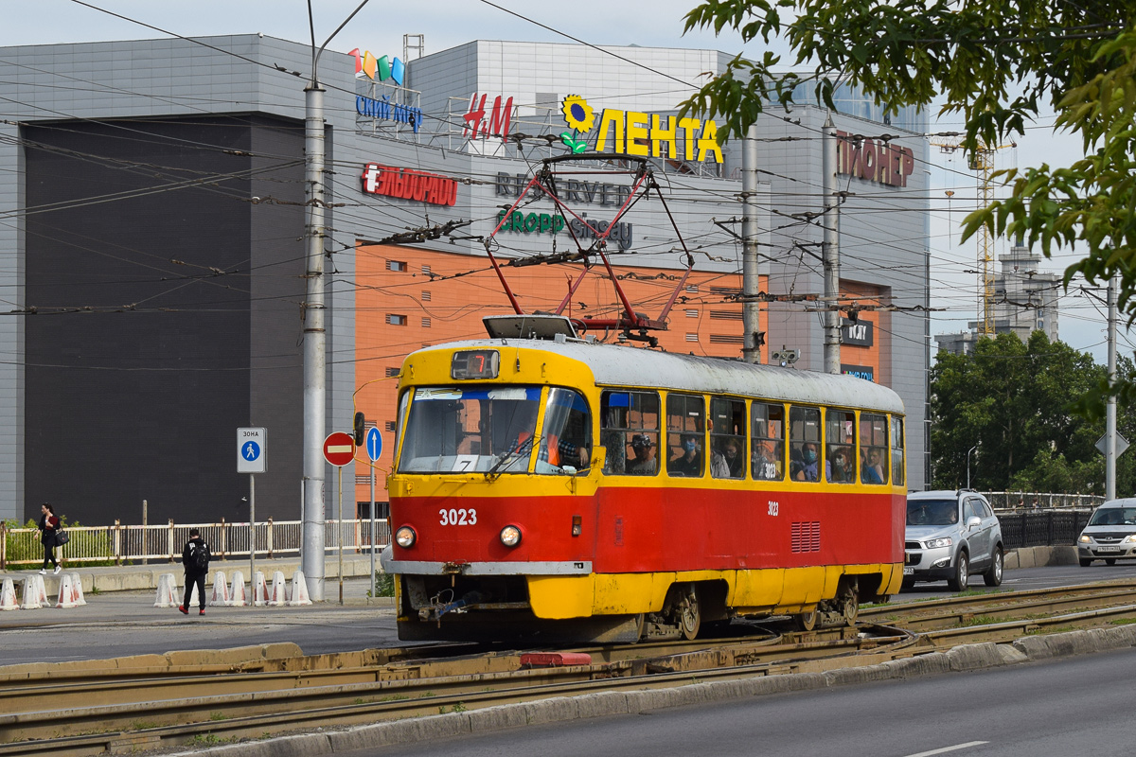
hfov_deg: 24.6
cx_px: 568
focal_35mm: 82
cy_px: 378
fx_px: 2603
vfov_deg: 16.6
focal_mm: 55
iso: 200
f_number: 9
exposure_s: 1/320
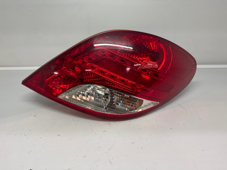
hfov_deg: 71.6
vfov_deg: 56.8
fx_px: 157
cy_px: 85
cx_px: 114
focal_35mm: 24
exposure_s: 1/100
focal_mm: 6.76
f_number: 1.78
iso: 100
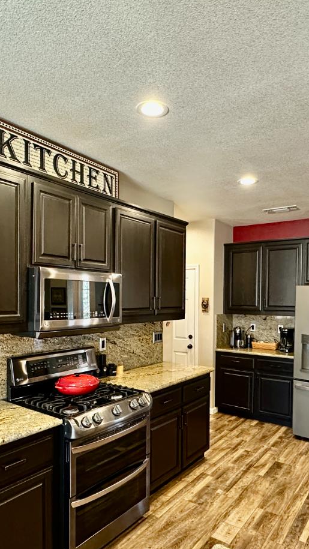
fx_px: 364
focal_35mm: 25
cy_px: 303
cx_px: 157
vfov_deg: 73.8
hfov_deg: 46.0
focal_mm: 2.22
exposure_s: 1/60
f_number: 2.2
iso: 640
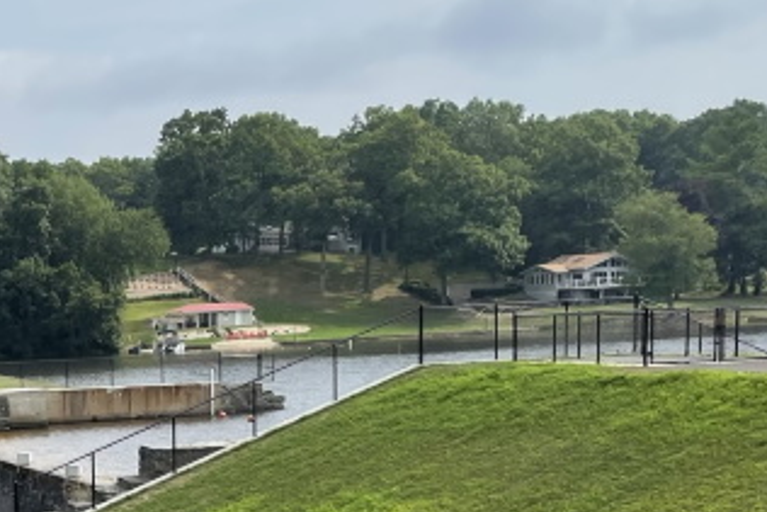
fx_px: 1641
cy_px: 525
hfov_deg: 23.9
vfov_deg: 17.3
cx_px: -160
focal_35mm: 77
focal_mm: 4.2
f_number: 1.6
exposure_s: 1/3731
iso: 32
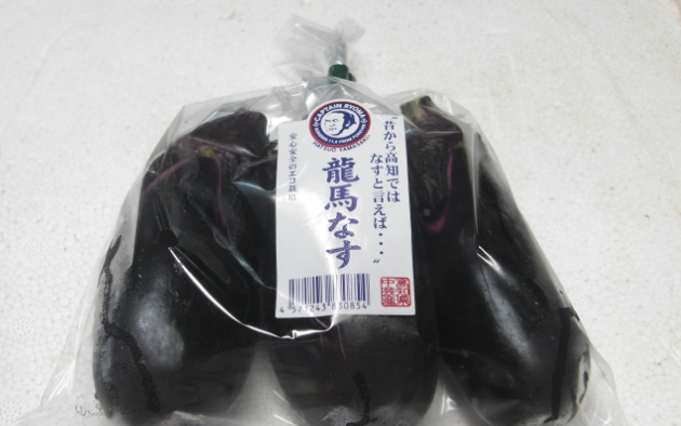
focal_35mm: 42
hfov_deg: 47.2
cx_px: 339
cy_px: 240
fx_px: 780
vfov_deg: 30.5
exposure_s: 1/80
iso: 100
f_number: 3
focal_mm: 6.9
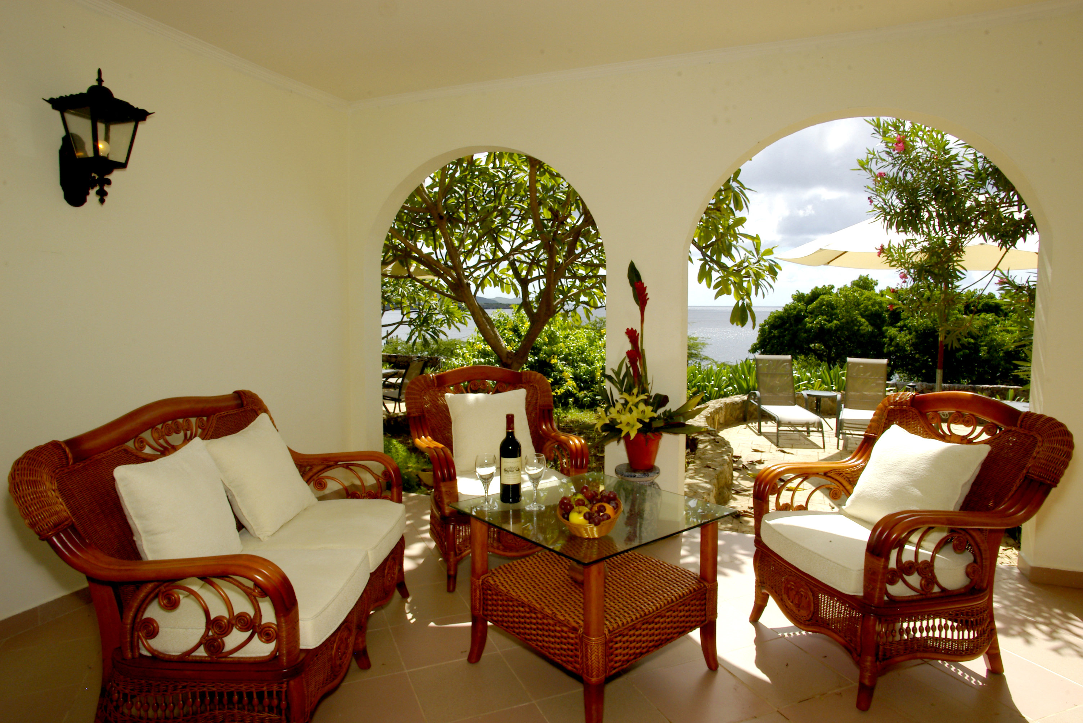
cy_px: 362
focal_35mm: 21
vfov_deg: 59.5
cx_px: 542
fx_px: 632
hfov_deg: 81.2
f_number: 18
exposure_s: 1/100
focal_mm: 14
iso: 200
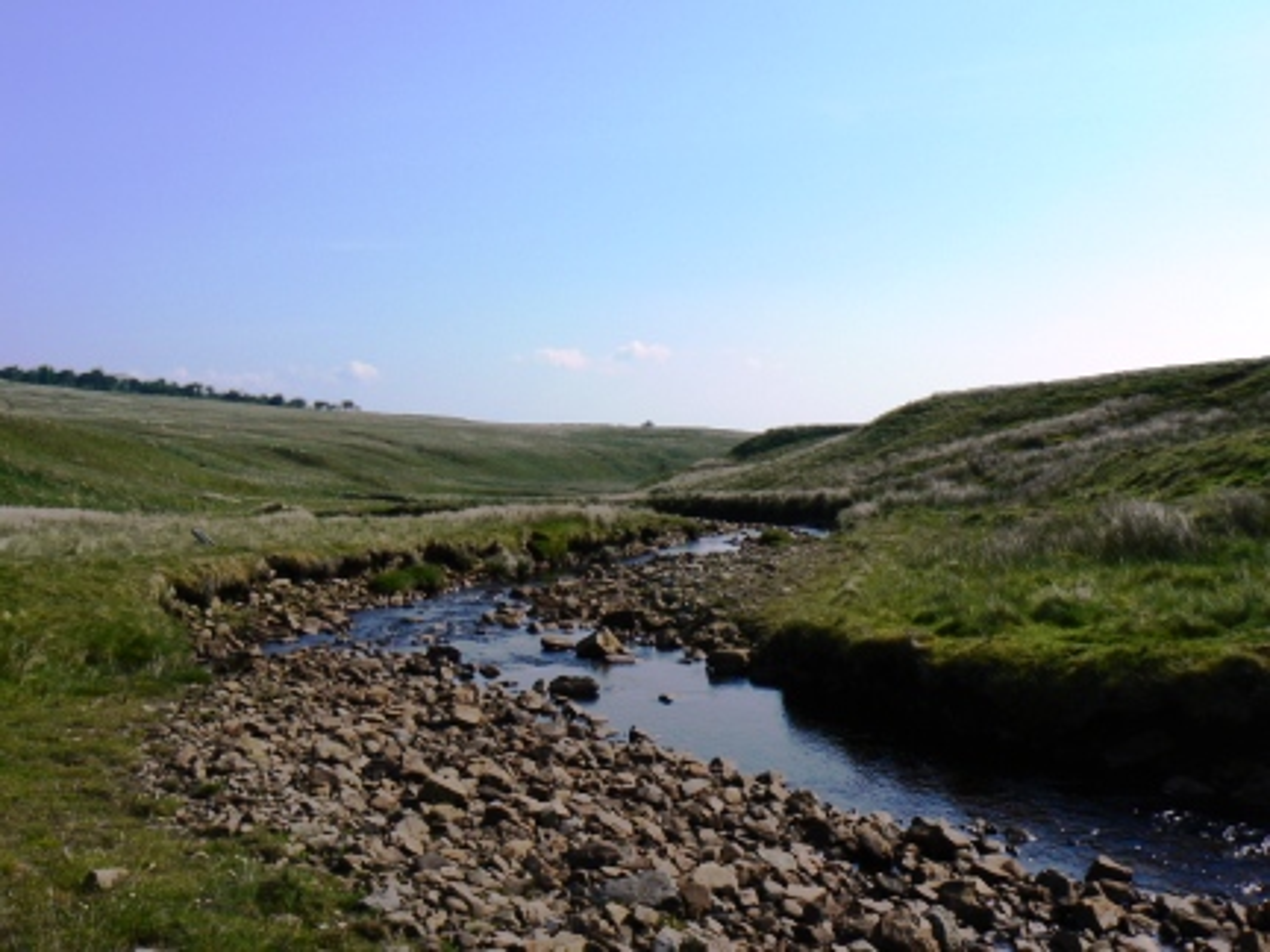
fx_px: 1321
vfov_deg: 39.7
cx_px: 635
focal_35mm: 36
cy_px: 476
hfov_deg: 51.4
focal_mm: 6
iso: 80
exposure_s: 1/500
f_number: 8
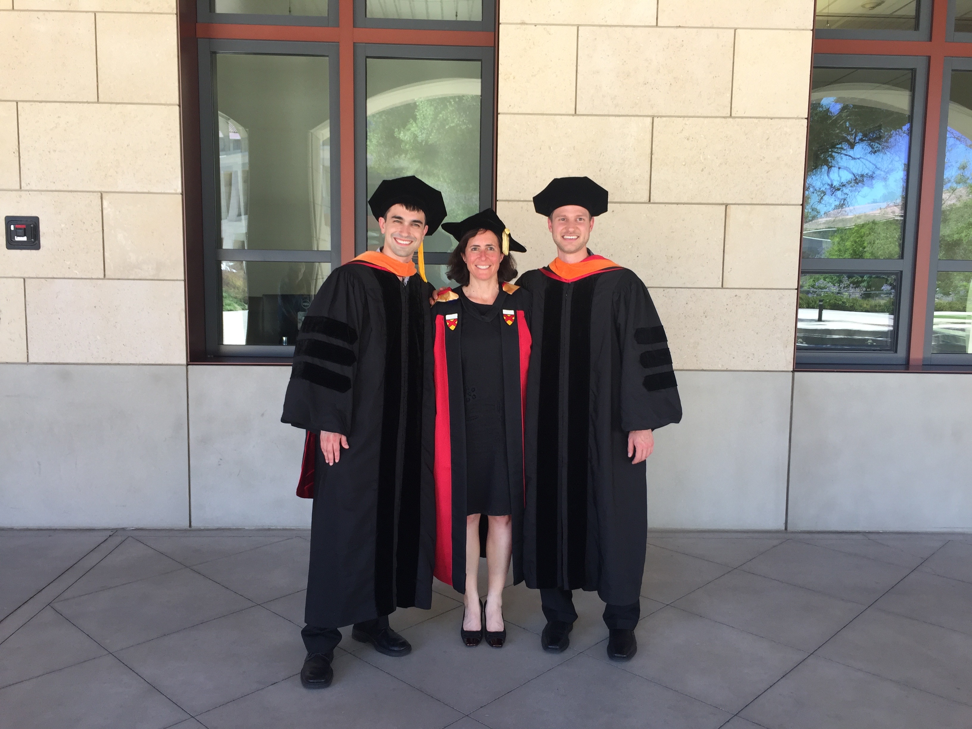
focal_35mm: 29
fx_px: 814
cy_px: 364
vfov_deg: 48.2
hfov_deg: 61.7
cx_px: 486
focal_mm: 4.15
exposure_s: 1/120
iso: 40
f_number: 2.2
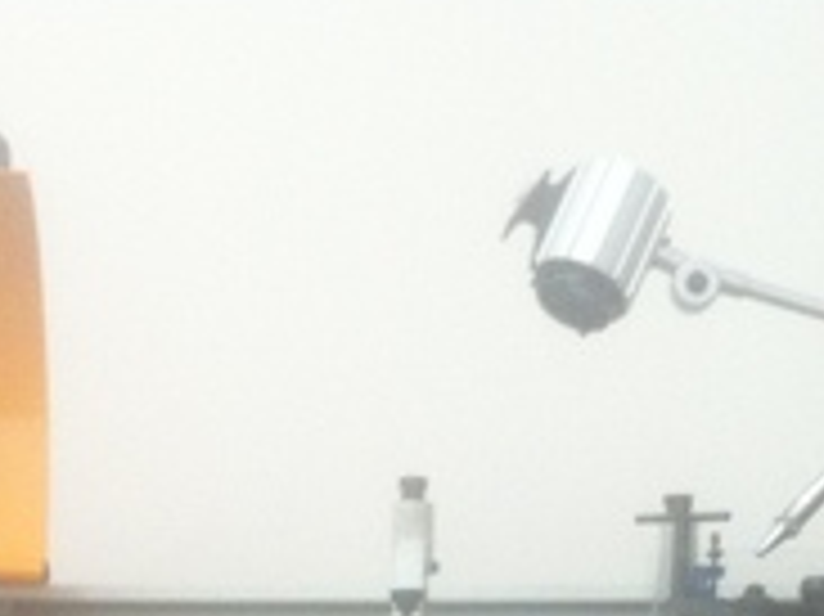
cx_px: 468
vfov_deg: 9.9
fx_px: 3354
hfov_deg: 14.0
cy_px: 1169
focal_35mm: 141
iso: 100
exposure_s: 1/120
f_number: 2.8
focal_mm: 3.85
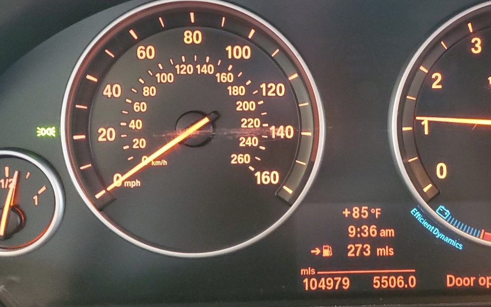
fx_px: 589
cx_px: 331
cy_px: 136
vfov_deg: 29.2
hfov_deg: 44.5
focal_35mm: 44
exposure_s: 1/15
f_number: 1.5
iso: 342
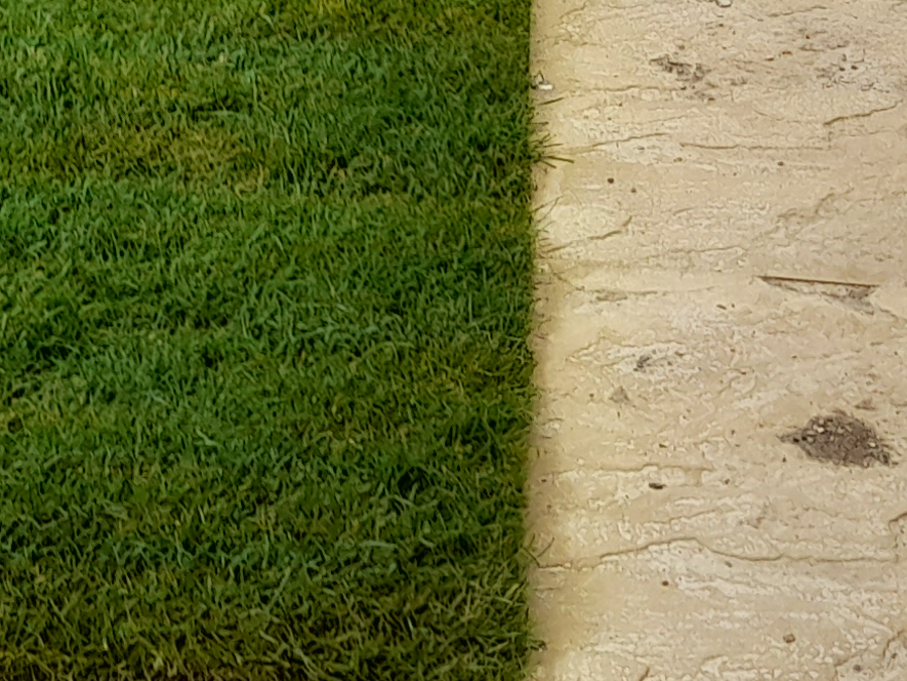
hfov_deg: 17.2
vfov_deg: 11.6
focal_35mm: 113
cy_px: -749
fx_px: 2961
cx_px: 113
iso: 20
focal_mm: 4.6
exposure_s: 1/264
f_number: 2
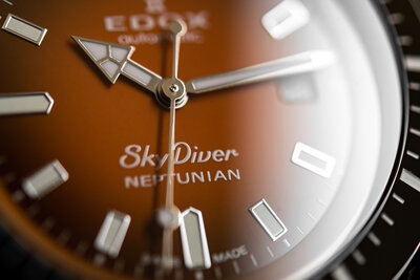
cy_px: 140
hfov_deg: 22.6
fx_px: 1050
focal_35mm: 90
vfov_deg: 15.2
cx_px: 210
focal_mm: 60
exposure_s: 1/125
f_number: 4
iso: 280
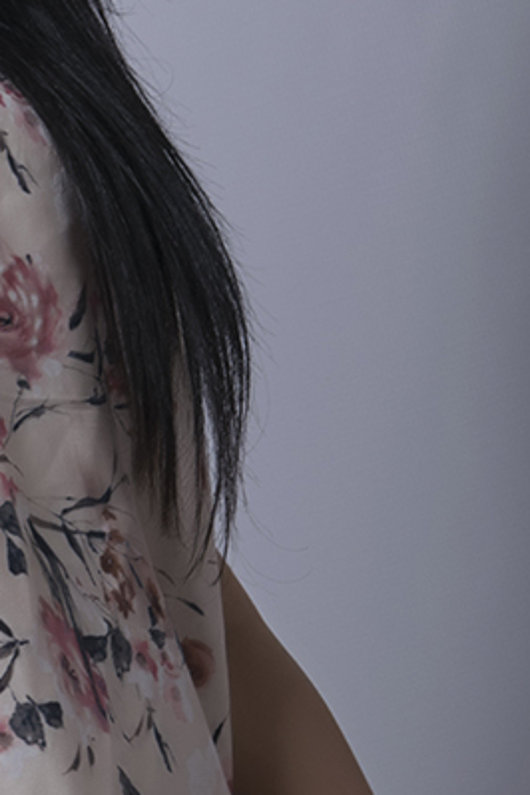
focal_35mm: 331
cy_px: 558
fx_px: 7309
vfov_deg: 6.2
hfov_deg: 4.1
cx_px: -196
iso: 100
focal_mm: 55
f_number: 13
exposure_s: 1/200
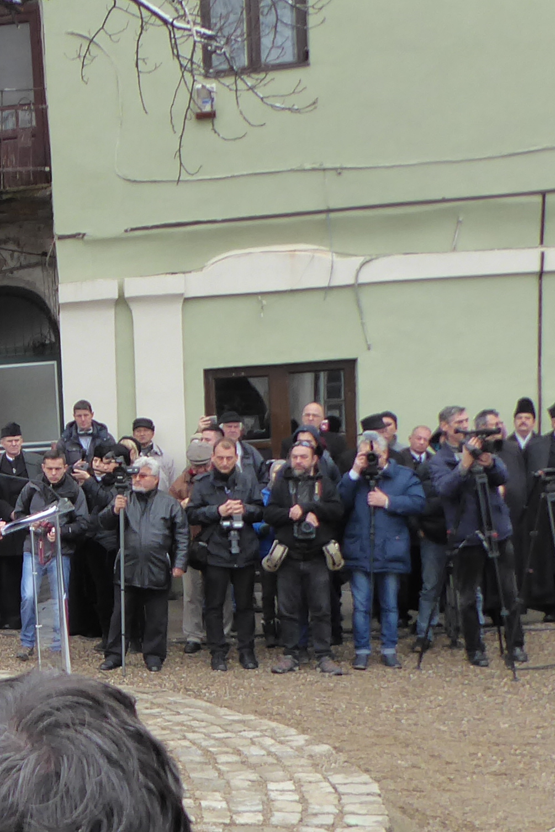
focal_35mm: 69
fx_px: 1595
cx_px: -167
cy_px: 627
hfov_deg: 18.4
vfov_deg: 28.8
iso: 125
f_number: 3.3
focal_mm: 4.3
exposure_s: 1/125
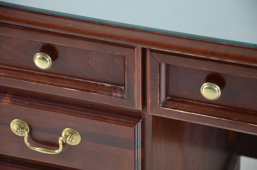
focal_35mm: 138
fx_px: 983
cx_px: 128
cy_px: 85
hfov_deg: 14.9
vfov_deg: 9.9
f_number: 5.6
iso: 125
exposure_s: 1/80
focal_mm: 92
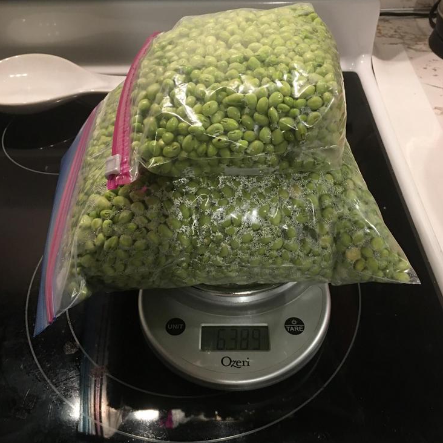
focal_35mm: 35
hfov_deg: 47.2
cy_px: 211
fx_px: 507
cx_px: 225
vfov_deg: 47.2
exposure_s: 1/15
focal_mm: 4.15
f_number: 2.2
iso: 80
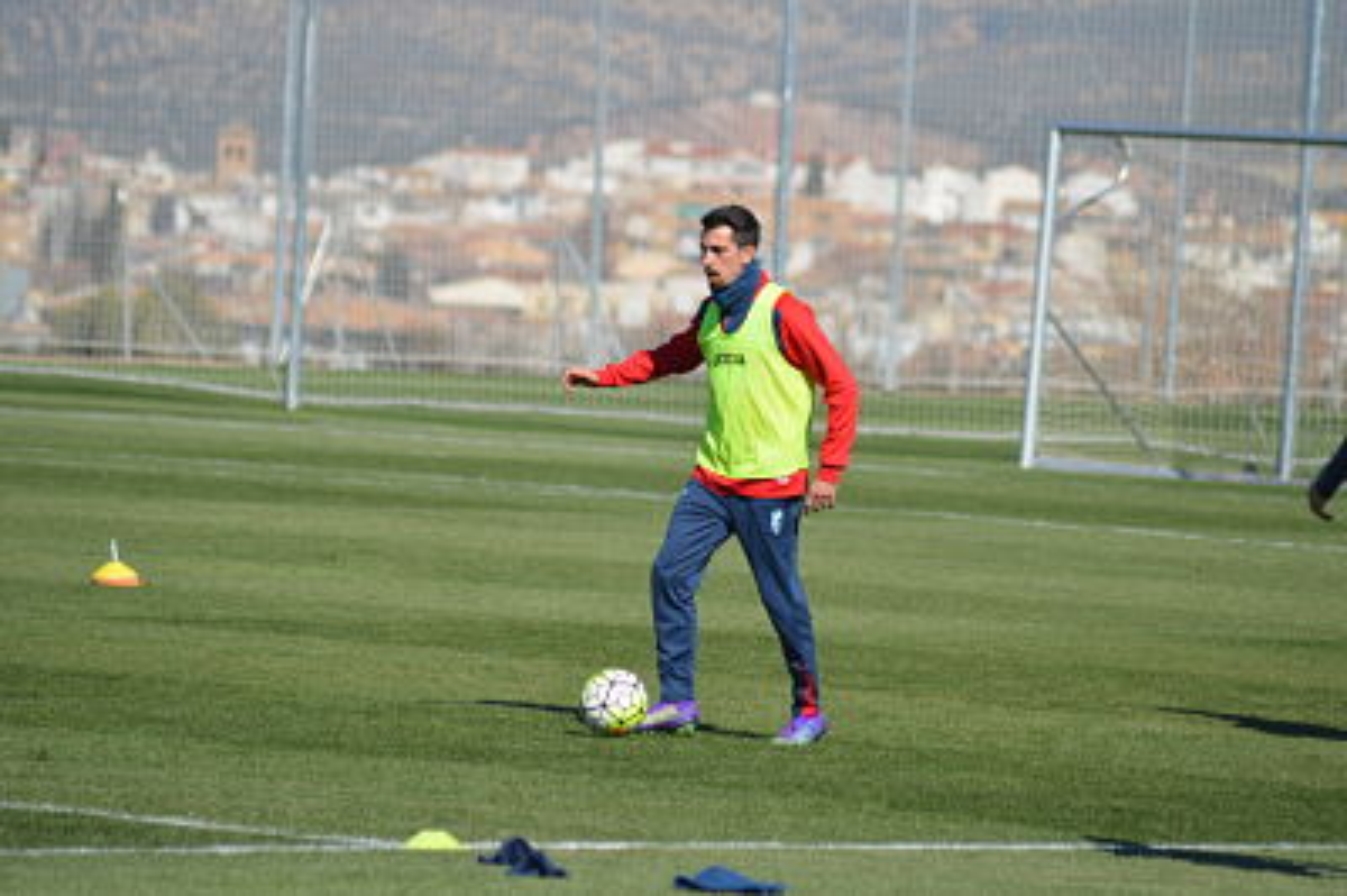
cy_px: 448
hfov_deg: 6.2
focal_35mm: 330
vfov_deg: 4.2
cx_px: 674
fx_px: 12337
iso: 280
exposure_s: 1/2000
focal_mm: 220
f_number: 5.6
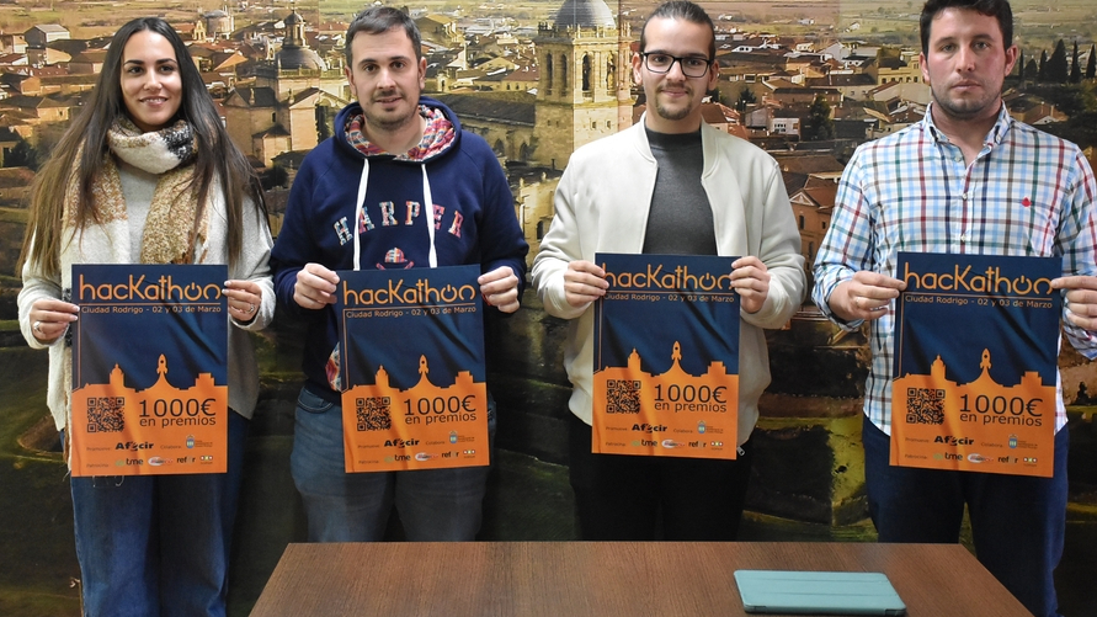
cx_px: 552
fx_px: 1571
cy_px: 255
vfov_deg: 22.2
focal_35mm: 54
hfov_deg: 38.5
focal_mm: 34
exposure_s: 1/60
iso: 2800
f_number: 4.2
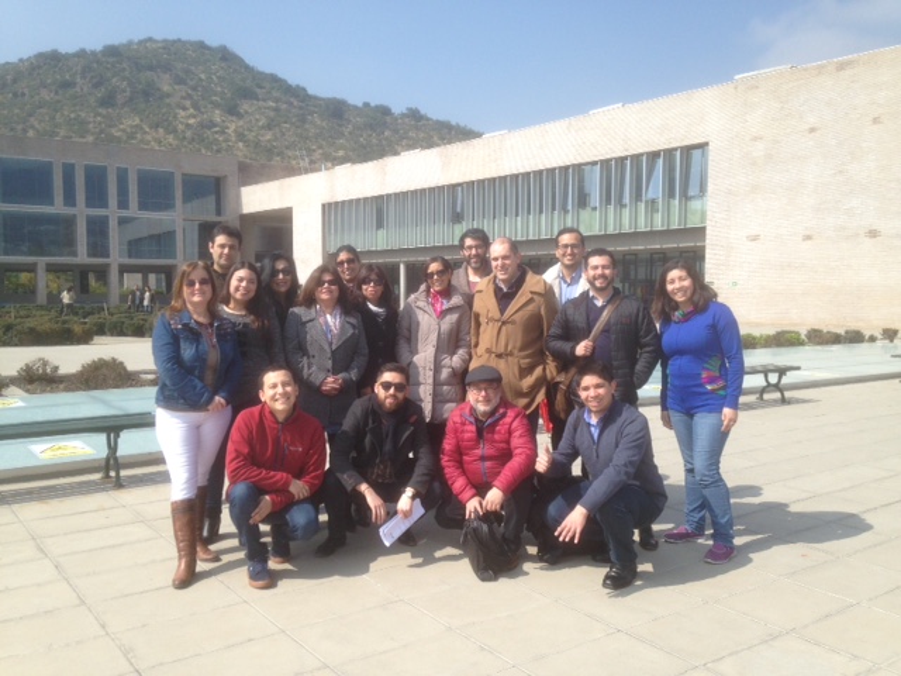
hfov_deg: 55.4
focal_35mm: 33
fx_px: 859
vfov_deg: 42.9
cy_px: 338
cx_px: 450
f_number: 2.4
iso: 50
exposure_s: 1/1178
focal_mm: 4.12
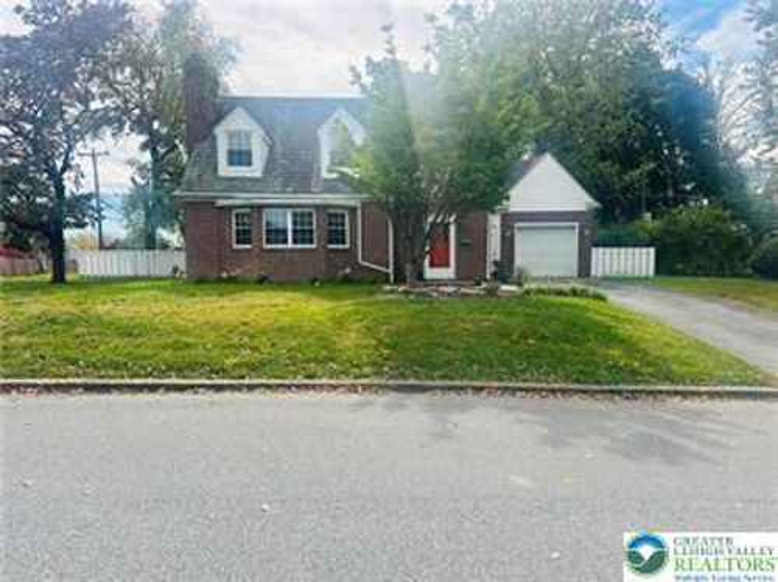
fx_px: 539
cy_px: 291
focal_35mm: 24
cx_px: 389
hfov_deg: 71.6
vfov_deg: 56.7
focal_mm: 6.86
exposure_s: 1/2882
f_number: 1.78
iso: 80
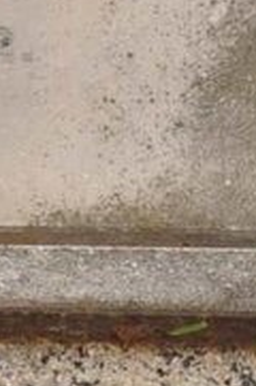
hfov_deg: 3.4
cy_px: -388
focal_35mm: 398
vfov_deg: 5.1
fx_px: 4261
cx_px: -366
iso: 200
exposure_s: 1/800
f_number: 13
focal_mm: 40
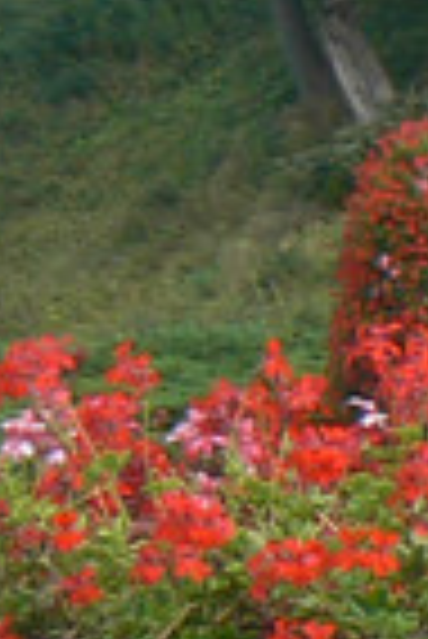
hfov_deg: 4.3
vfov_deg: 7.3
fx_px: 4999
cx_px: 2156
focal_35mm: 281
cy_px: -40
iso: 80
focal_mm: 6
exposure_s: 1/320
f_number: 5.6
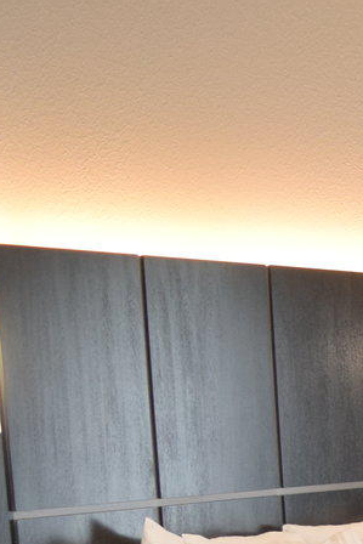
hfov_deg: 8.6
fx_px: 2070
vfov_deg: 14.0
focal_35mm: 137
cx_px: 1015
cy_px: 818
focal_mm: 20
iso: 800
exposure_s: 1/60
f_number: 4
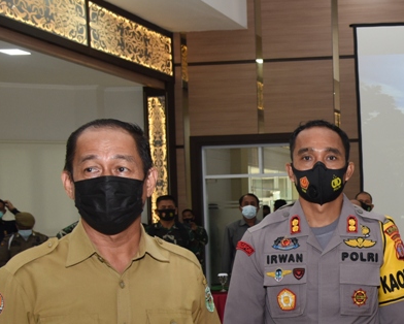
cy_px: 252
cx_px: 461
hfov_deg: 23.3
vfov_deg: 20.0
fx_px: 909
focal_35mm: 76
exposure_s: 1/60
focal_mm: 31
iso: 800
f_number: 7.1
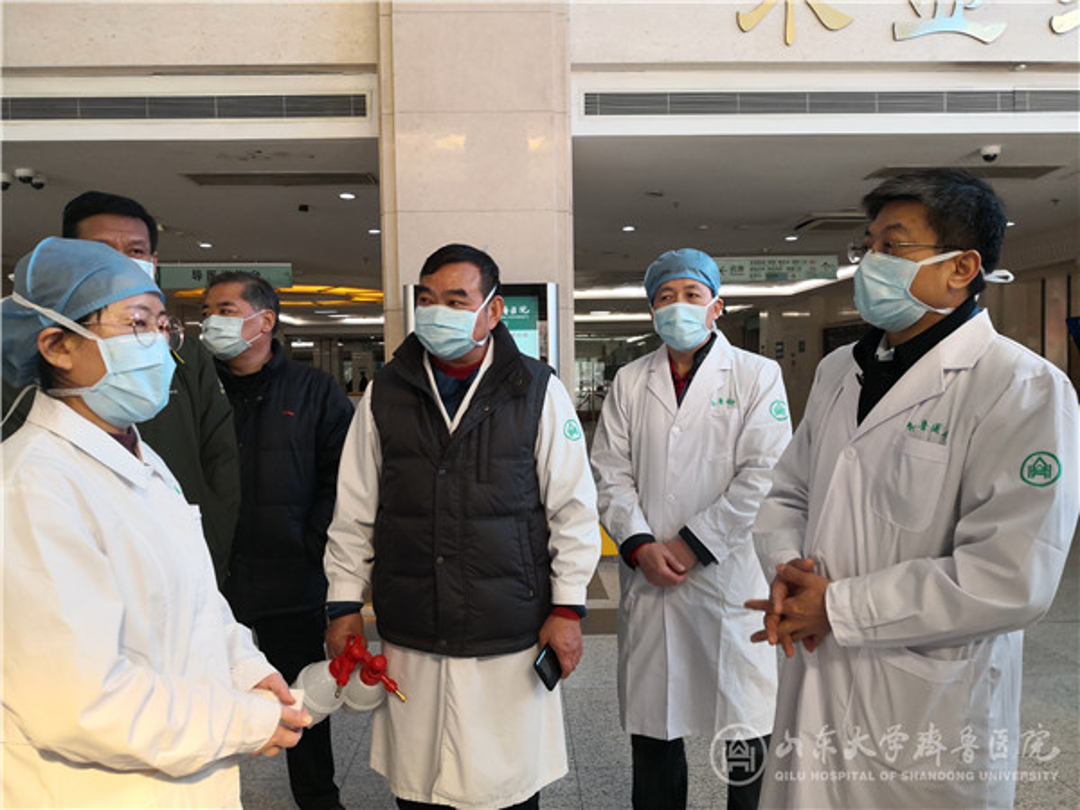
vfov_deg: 51.4
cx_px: 540
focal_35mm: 27
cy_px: 405
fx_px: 842
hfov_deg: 65.3
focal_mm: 3.95
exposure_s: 1/60
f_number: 1.6
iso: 100
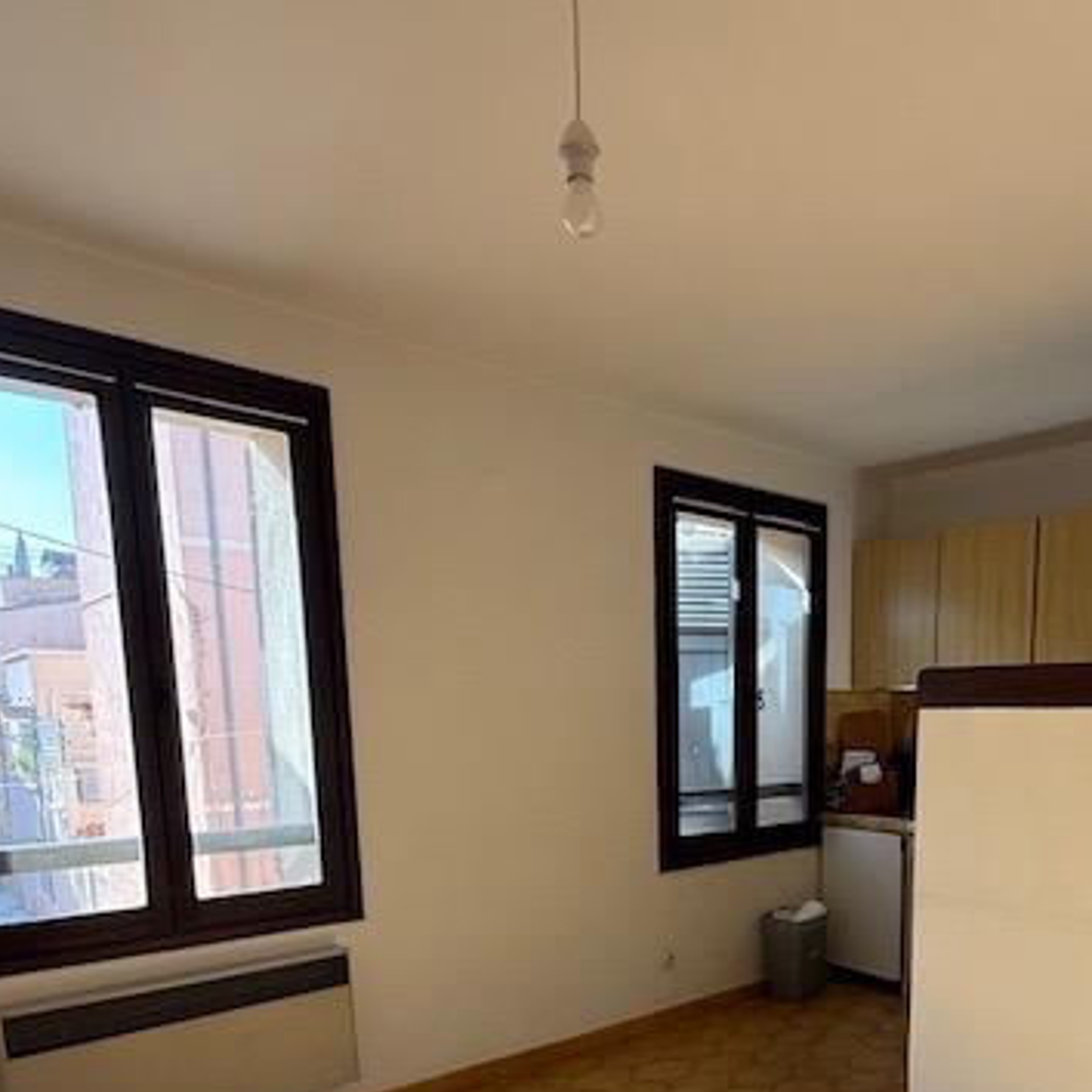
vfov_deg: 53.5
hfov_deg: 56.1
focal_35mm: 28
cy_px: 873
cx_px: 728
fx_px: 999
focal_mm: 2.22
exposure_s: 1/201
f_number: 2.2
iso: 64
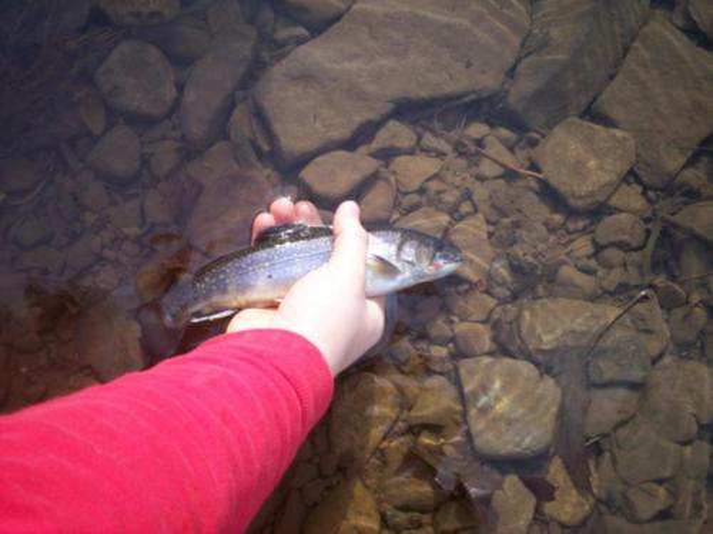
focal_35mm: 36
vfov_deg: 39.7
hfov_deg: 51.4
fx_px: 742
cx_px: 356
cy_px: 267
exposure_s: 1/136
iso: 100
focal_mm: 6
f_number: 4.5
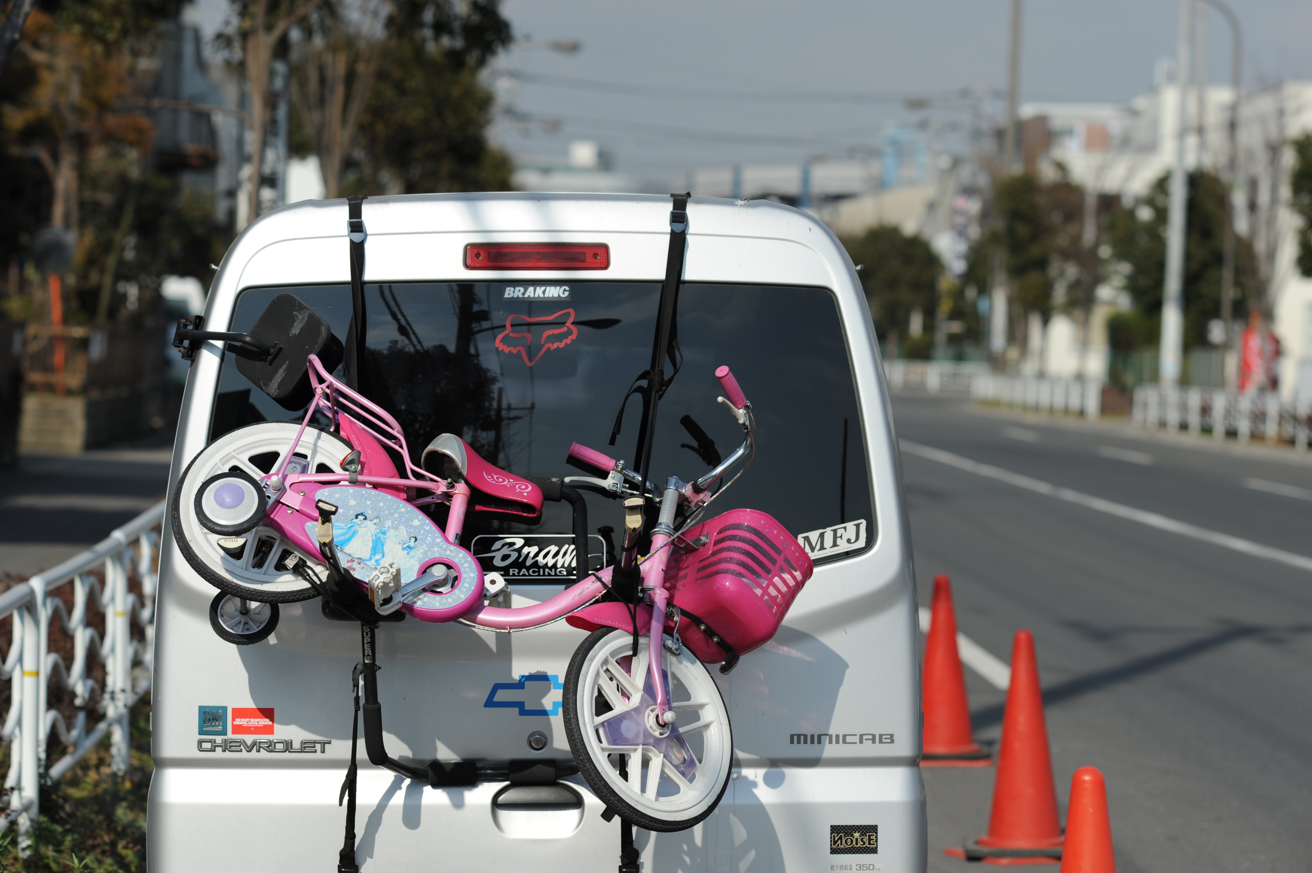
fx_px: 4917
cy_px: 436
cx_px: 656
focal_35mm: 135
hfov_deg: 15.2
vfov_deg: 10.1
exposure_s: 1/2000
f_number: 5.6
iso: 200
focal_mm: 135
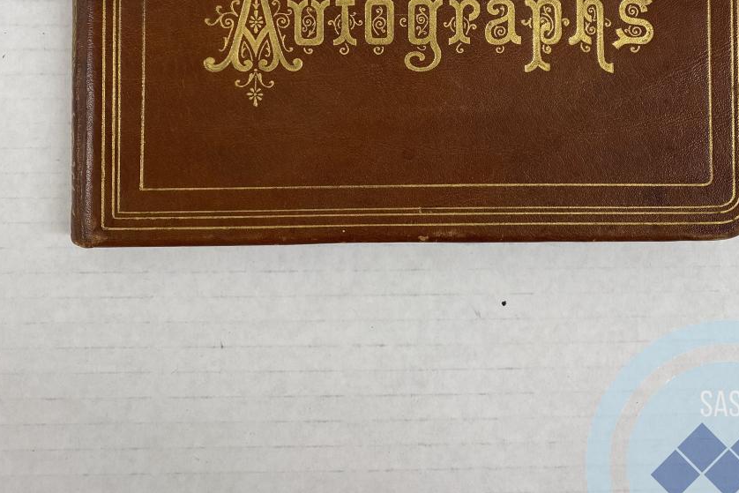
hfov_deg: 45.2
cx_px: 436
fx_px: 883
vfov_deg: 29.5
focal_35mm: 43
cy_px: 23
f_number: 1.8
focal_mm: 4.25
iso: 50
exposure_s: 1/100
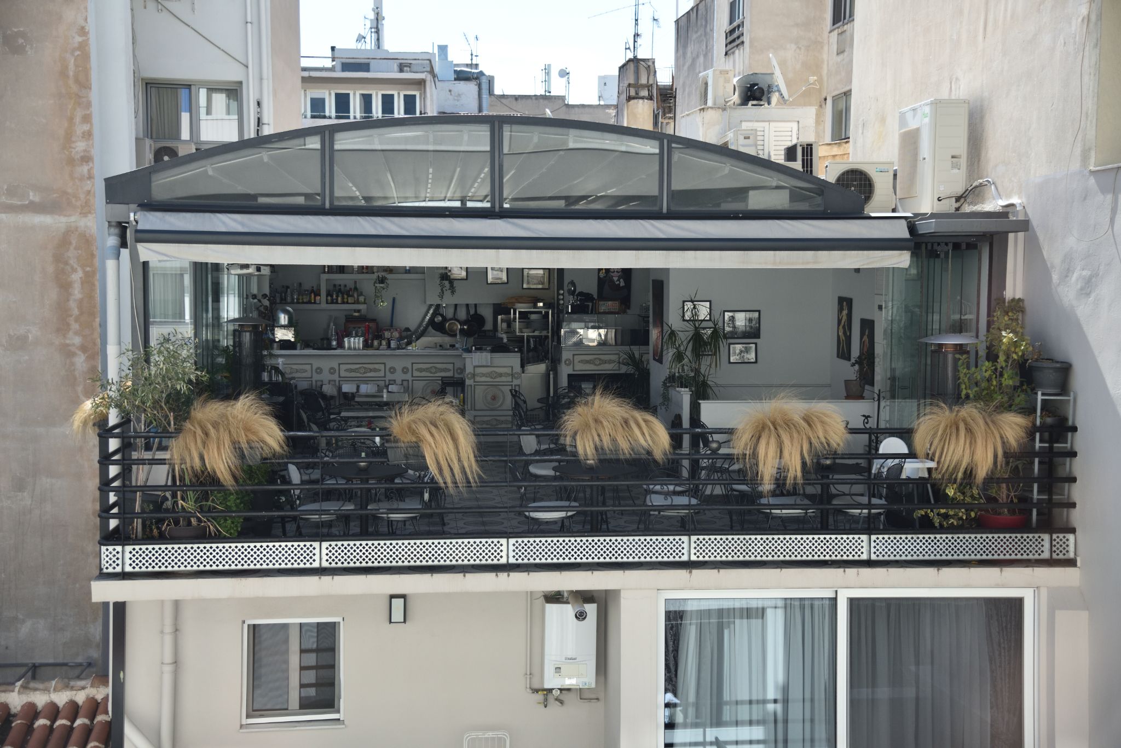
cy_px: 374
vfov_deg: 28.1
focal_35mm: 48
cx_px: 560
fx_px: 1495
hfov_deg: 41.1
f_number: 4
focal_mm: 48
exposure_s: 1/3200
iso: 800
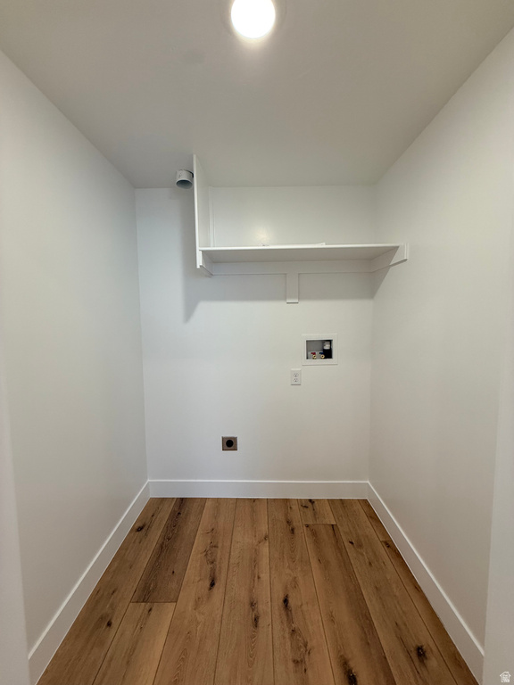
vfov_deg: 102.1
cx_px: 257
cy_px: 342
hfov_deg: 85.7
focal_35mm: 14
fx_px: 277
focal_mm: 2.22
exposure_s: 1/120
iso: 200
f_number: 2.2
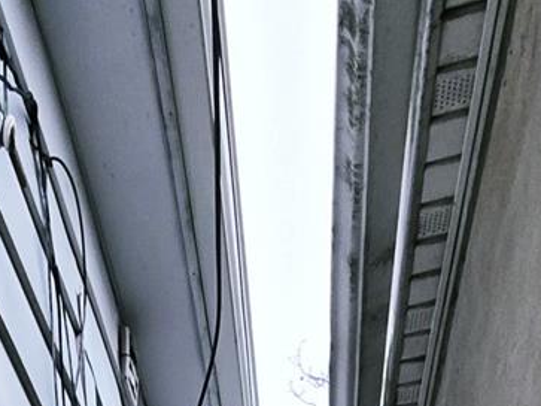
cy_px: 1121
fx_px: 859
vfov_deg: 12.8
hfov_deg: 33.8
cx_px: 101
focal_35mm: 55
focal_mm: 2.2
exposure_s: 1/145
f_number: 2.2
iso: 50
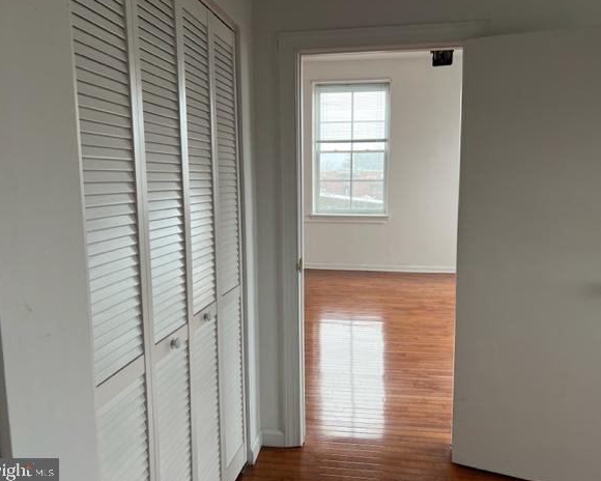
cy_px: 236
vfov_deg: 51.5
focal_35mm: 28
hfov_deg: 62.2
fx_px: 498
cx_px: 310
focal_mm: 5.7
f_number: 1.5
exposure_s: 1/120
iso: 80
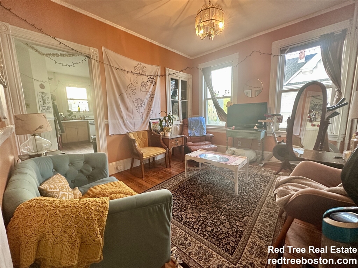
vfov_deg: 85.7
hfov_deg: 102.1
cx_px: 179
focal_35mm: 14
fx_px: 145
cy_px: 134
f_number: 2.2
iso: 250
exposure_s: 1/60
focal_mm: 2.22
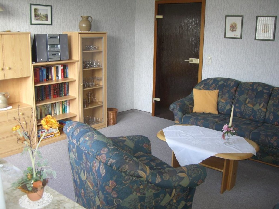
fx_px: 306
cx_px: 140
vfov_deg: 37.7
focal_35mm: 38
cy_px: 104
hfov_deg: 49.0
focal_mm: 6.2
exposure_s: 1/60
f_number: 2.7
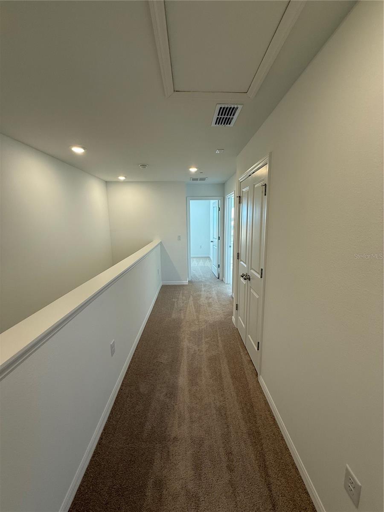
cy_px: 256
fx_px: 207
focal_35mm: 14
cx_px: 192
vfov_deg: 102.1
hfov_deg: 85.7
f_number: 2.2
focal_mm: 2.22
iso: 80
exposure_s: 1/120
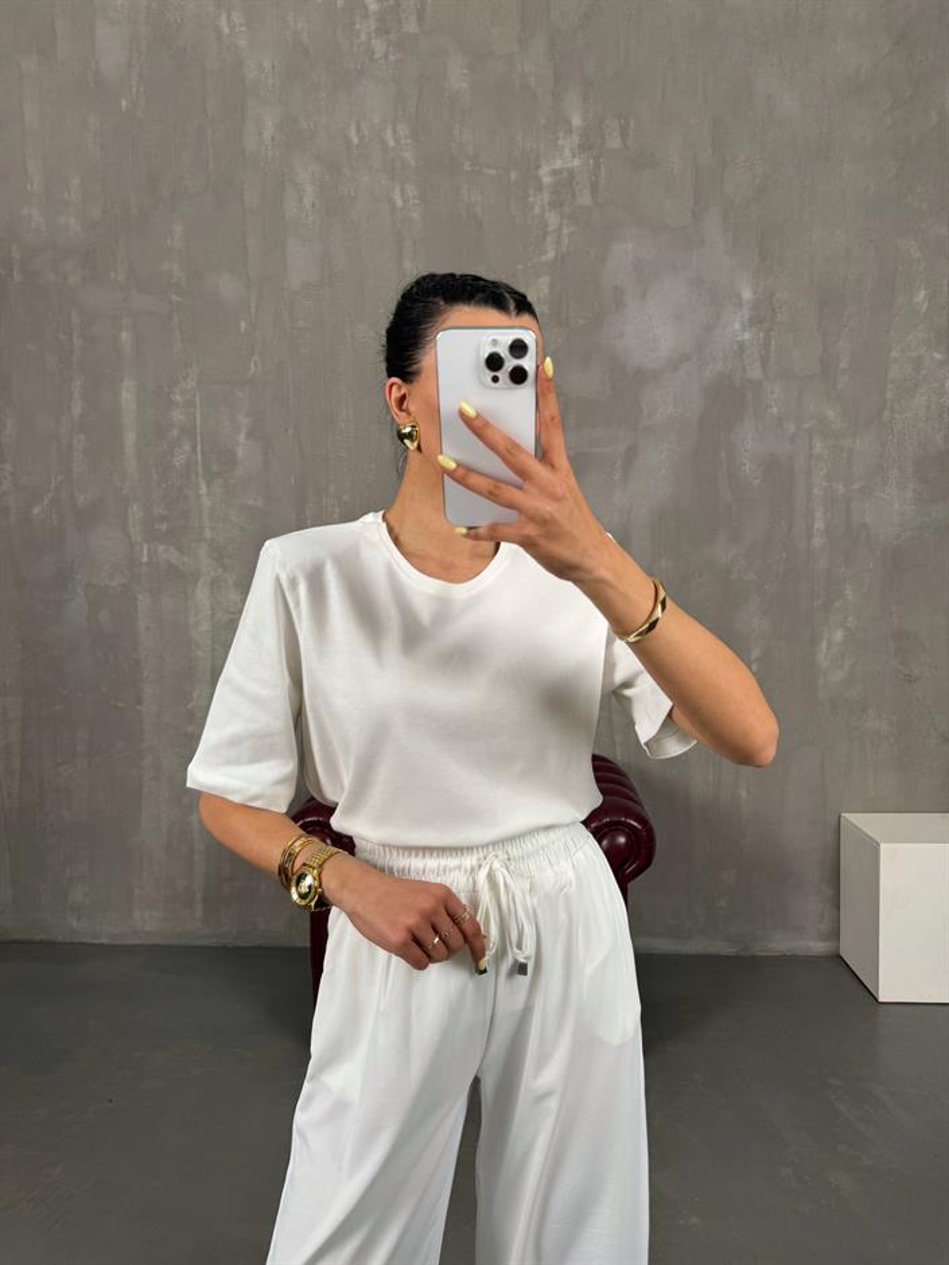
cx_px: 474
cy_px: 632
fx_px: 877
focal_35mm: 24
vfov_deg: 71.6
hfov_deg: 56.8
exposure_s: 1/121
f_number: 1.78
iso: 64
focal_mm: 6.76
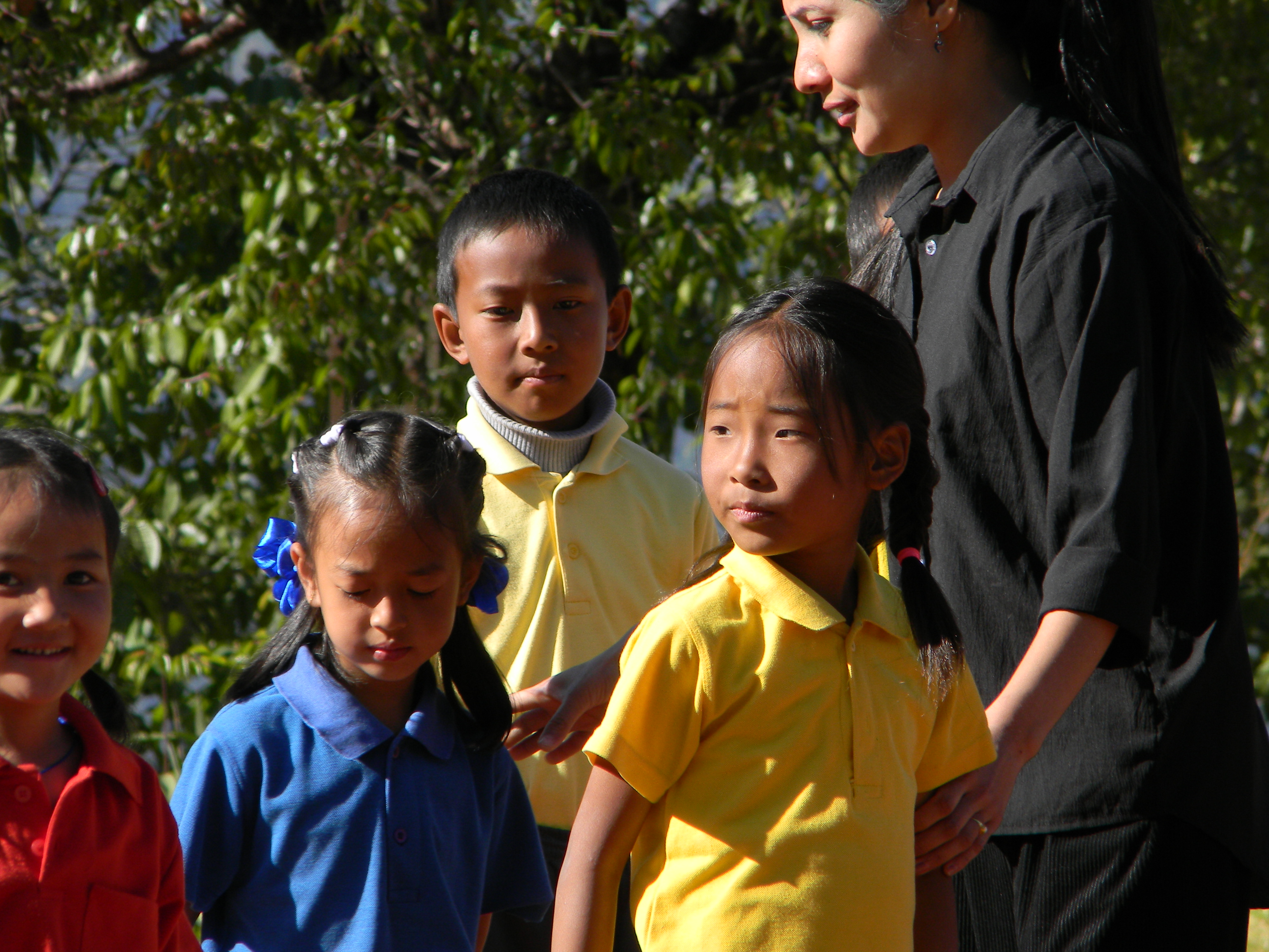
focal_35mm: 335
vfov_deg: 4.4
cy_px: 476
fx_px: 12281
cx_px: 634
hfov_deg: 5.9
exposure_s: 1/276
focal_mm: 60.7
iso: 80
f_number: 5.4
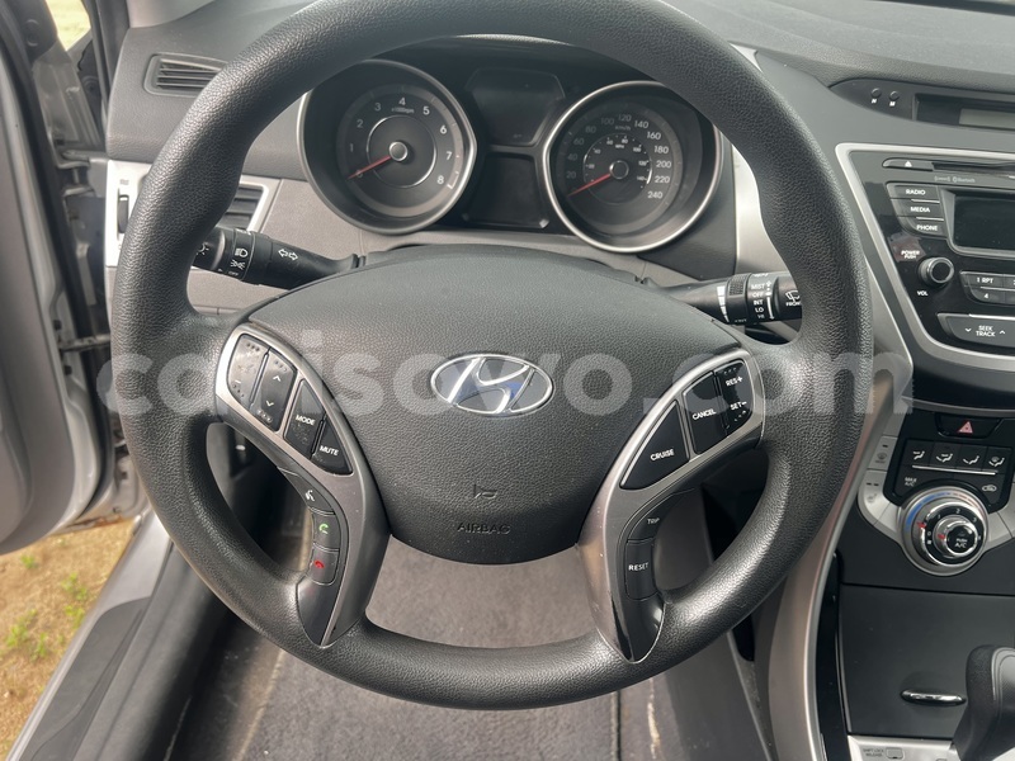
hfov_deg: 67.3
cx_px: 508
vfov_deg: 53.1
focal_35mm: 26
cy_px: 380
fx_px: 762
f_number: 1.5
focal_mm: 5.7
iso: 40
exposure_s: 1/121
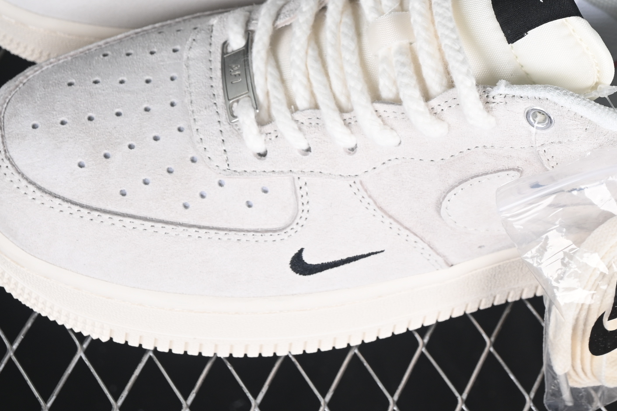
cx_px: 413
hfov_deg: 13.8
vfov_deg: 9.2
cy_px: 7
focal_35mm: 148
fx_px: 2537
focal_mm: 50
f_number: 7.1
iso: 160
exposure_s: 1/80
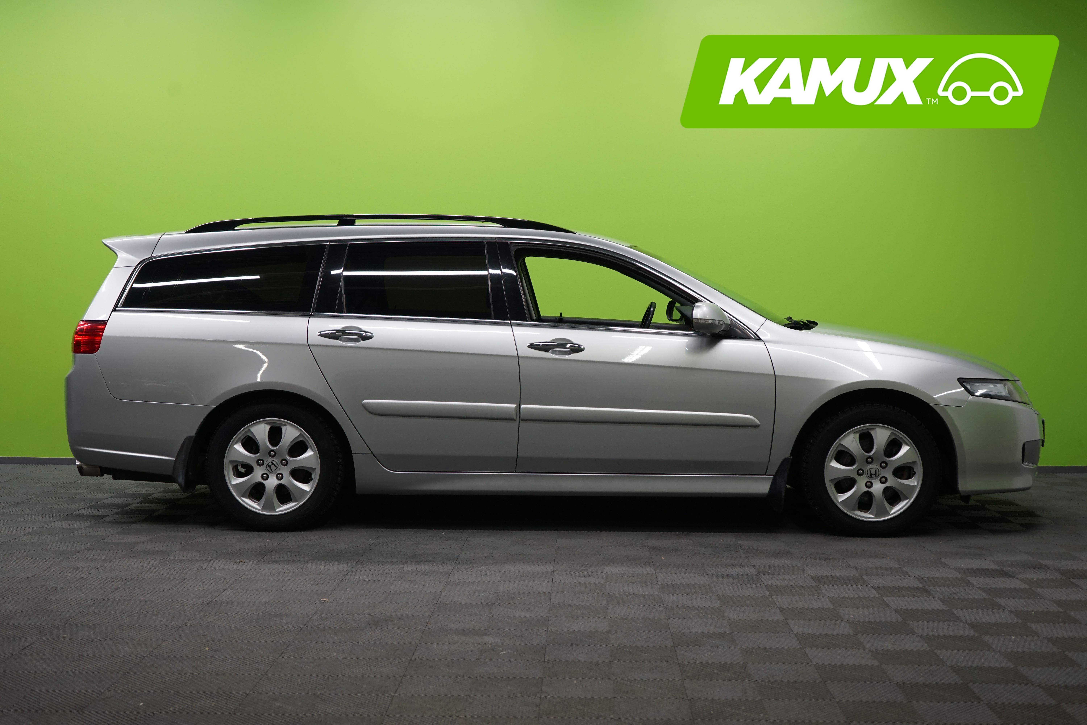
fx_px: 1419
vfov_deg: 28.6
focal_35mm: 47
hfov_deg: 41.9
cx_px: 544
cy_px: 362
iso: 500
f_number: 5.6
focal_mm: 47
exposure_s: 1/50
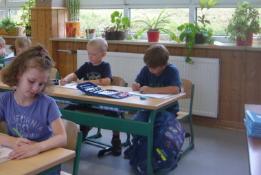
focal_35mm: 55
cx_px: 81
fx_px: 399
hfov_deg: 35.8
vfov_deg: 24.6
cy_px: 60
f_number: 2.8
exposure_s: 1/25
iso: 80
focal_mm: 5.8
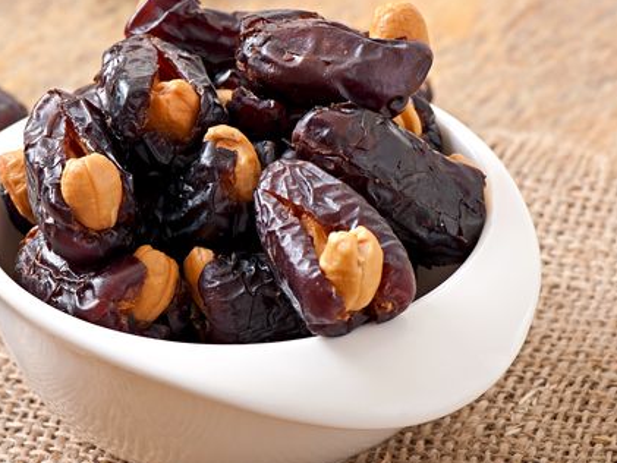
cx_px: 223
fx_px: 3845
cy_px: 237
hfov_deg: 9.2
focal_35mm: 216
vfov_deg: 6.9
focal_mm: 105
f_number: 11
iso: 100
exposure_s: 1/200
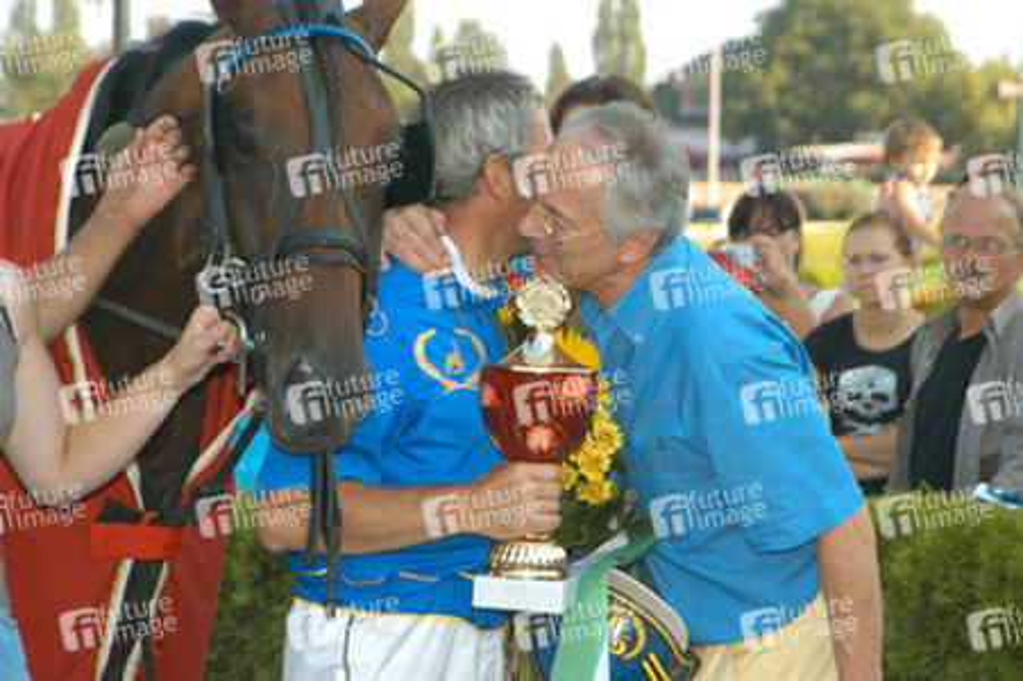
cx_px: 512
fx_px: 5111
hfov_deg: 11.4
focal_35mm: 180
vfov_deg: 7.6
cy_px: 340
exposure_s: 1/125
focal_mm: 120
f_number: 7.1
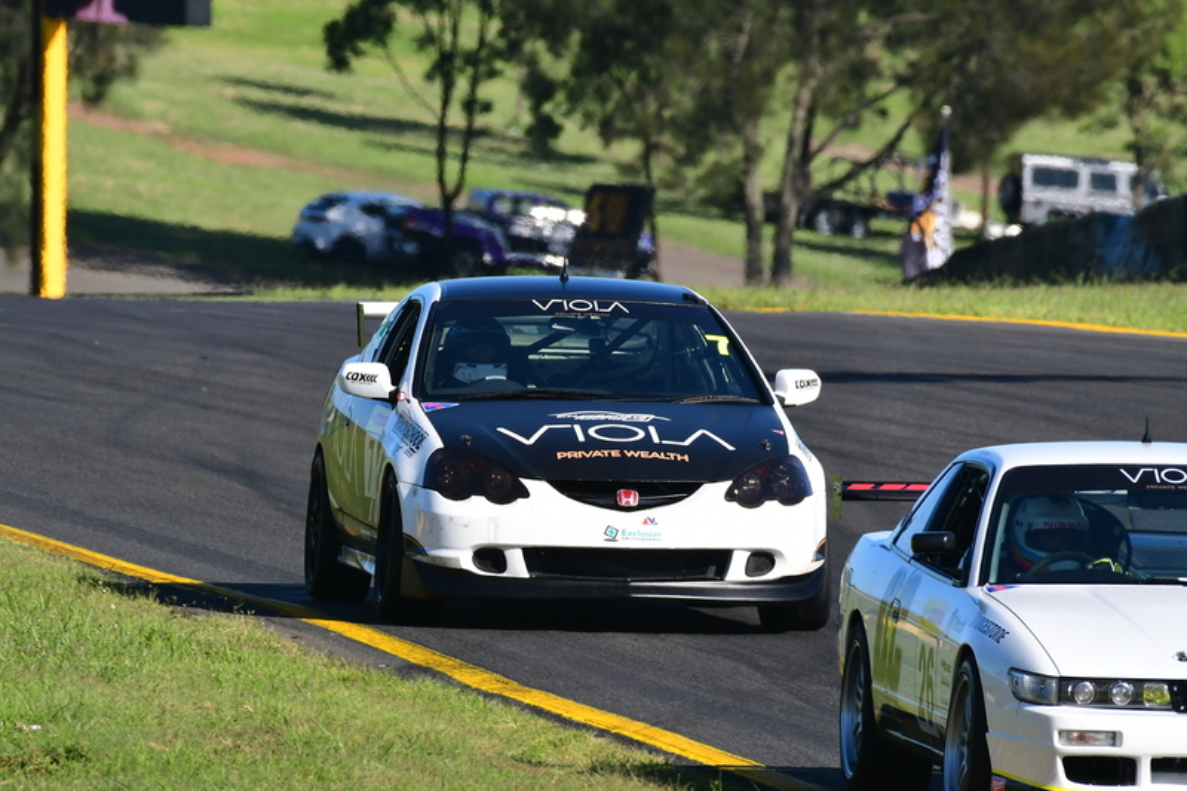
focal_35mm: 750
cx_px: 594
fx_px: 24722
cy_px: 396
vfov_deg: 1.8
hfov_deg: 2.8
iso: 500
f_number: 11
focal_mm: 500
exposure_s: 1/640
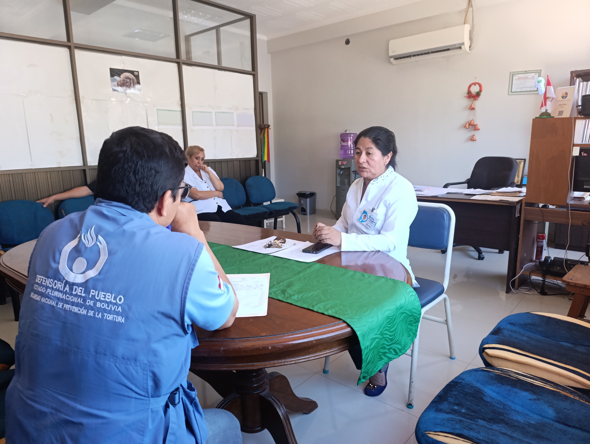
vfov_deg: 59.0
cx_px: 295
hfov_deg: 73.8
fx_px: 393
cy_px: 222
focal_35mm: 23
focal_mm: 6.14
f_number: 1.6
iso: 800
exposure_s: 1/100
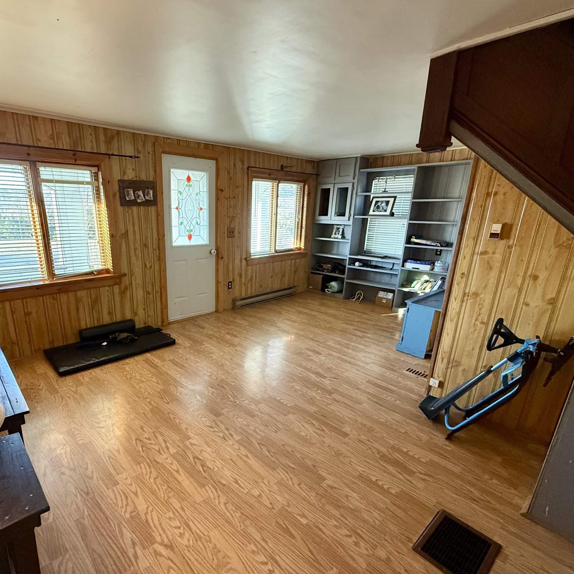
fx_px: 338
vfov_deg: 80.5
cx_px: 224
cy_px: 312
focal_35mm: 18
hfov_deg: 79.6
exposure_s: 1/60
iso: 500
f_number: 2.2
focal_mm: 2.22
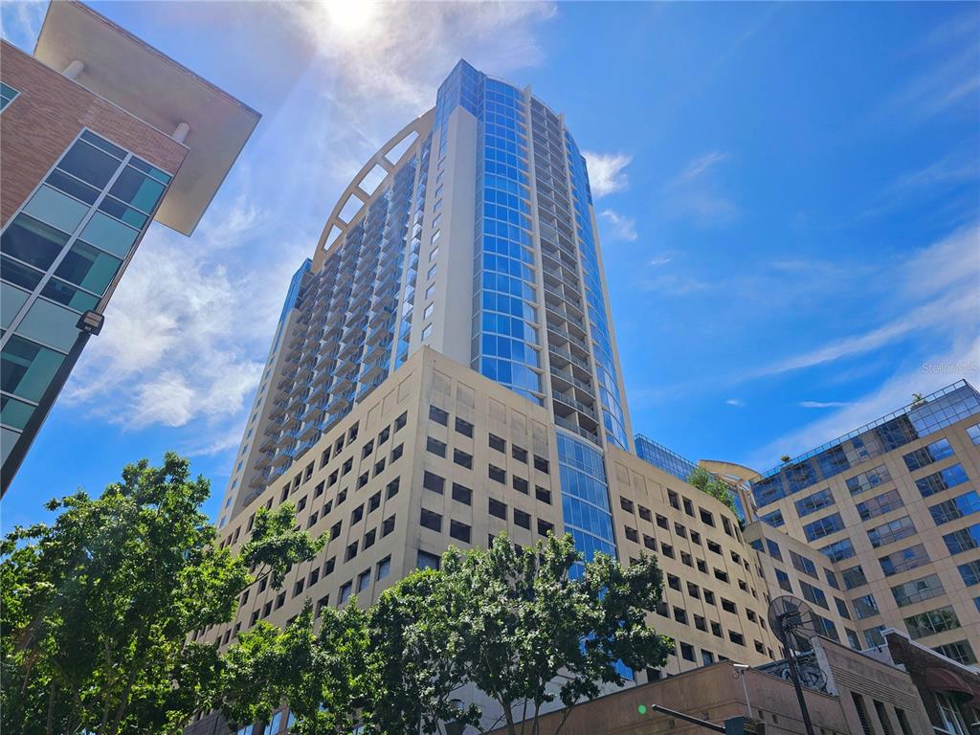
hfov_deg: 73.9
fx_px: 651
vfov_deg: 58.9
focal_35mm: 23
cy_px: 368
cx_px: 490
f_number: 1.7
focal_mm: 6.3
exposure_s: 1/1429
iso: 10
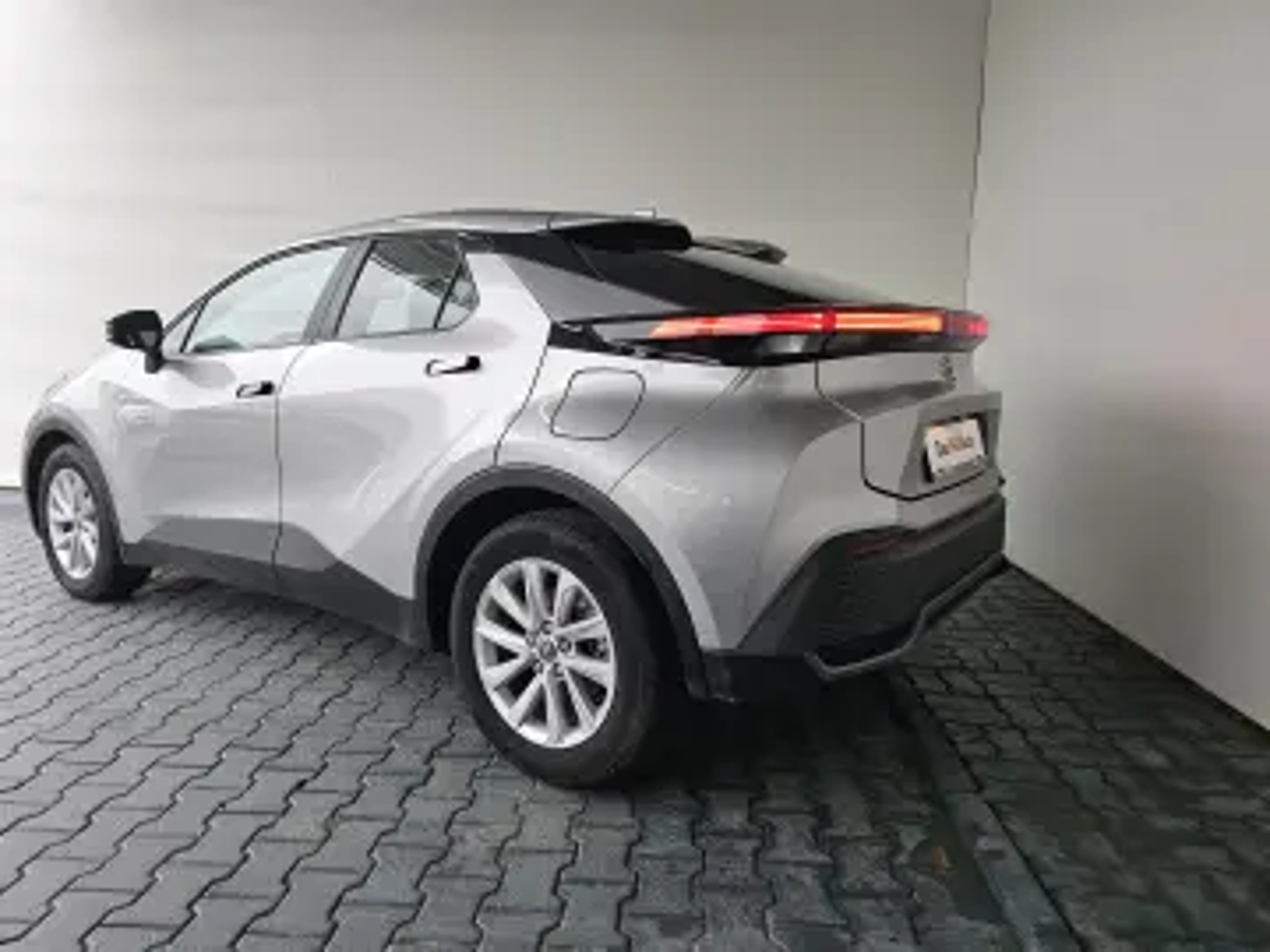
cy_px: 476
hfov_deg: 73.9
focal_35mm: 23
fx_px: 844
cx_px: 635
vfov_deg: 58.9
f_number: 1.7
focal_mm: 6.3
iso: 80
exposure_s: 1/180
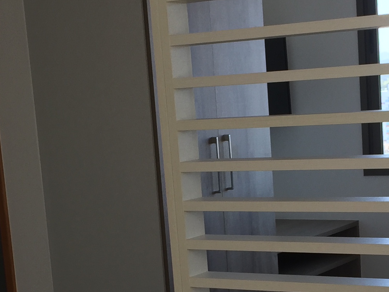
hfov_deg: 20.8
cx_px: 227
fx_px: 1056
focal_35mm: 94
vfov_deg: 15.4
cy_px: 292
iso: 32
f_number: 2.2
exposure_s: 1/134
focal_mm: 4.15
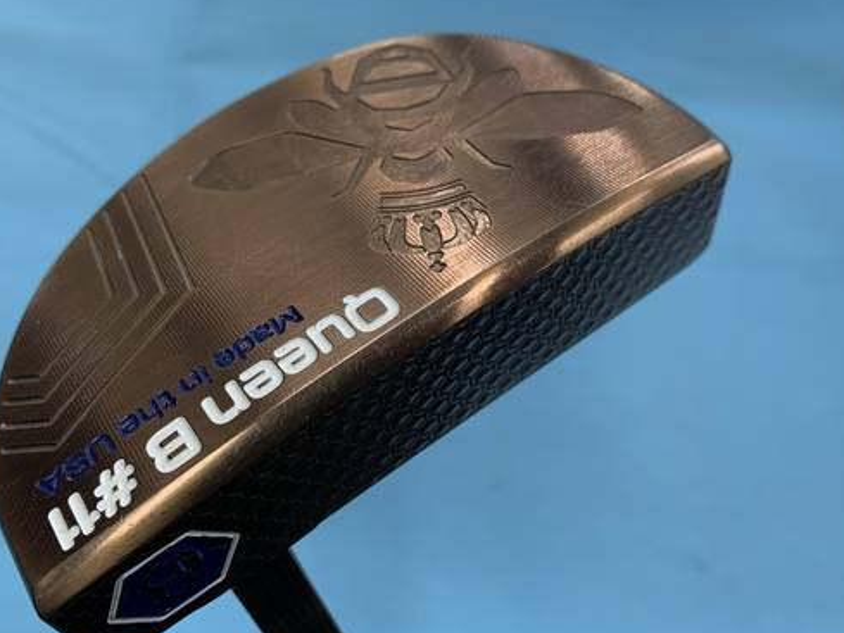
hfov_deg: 53.8
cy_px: 319
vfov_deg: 41.8
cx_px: 371
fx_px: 829
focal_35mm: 34
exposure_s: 1/60
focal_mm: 4.25
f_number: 1.8
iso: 50
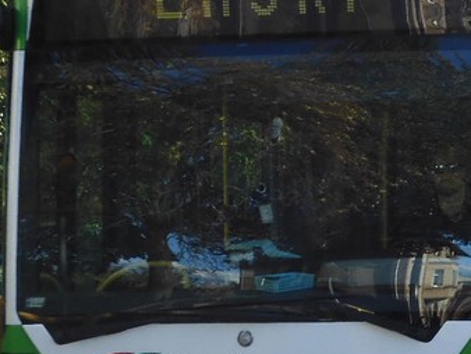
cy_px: 141
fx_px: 2356
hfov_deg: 11.4
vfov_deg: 8.6
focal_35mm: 173
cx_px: 330
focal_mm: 11.6
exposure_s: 1/250
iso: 200
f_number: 4.5
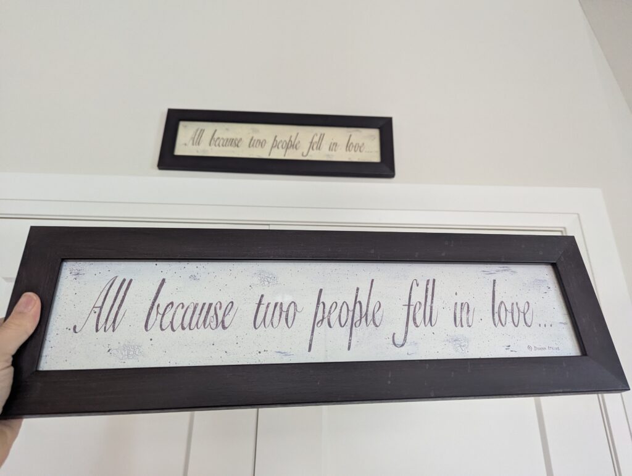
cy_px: 238
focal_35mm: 24
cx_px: 316
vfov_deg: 56.9
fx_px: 439
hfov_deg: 71.5
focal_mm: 6.81
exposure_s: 1/120
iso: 921
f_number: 1.85
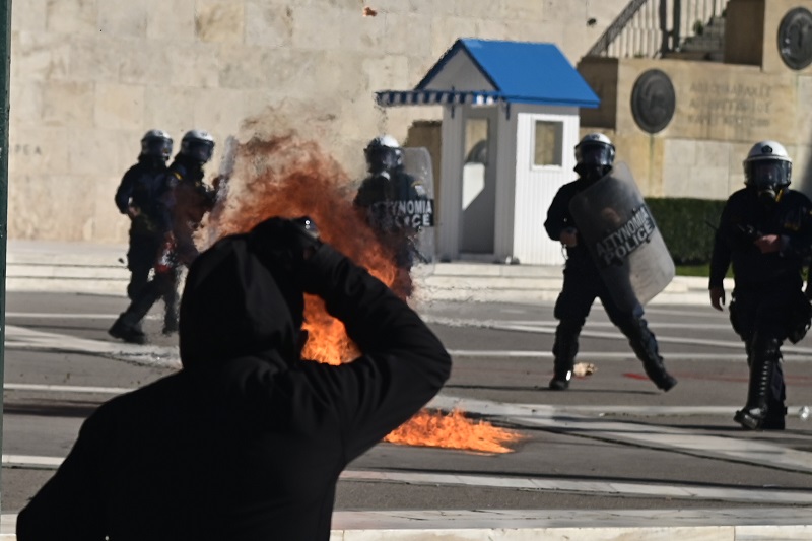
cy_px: 270
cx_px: 406
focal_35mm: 98
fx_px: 2210
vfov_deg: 14.0
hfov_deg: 20.8
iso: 250
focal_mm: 98
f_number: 5
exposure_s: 1/2500
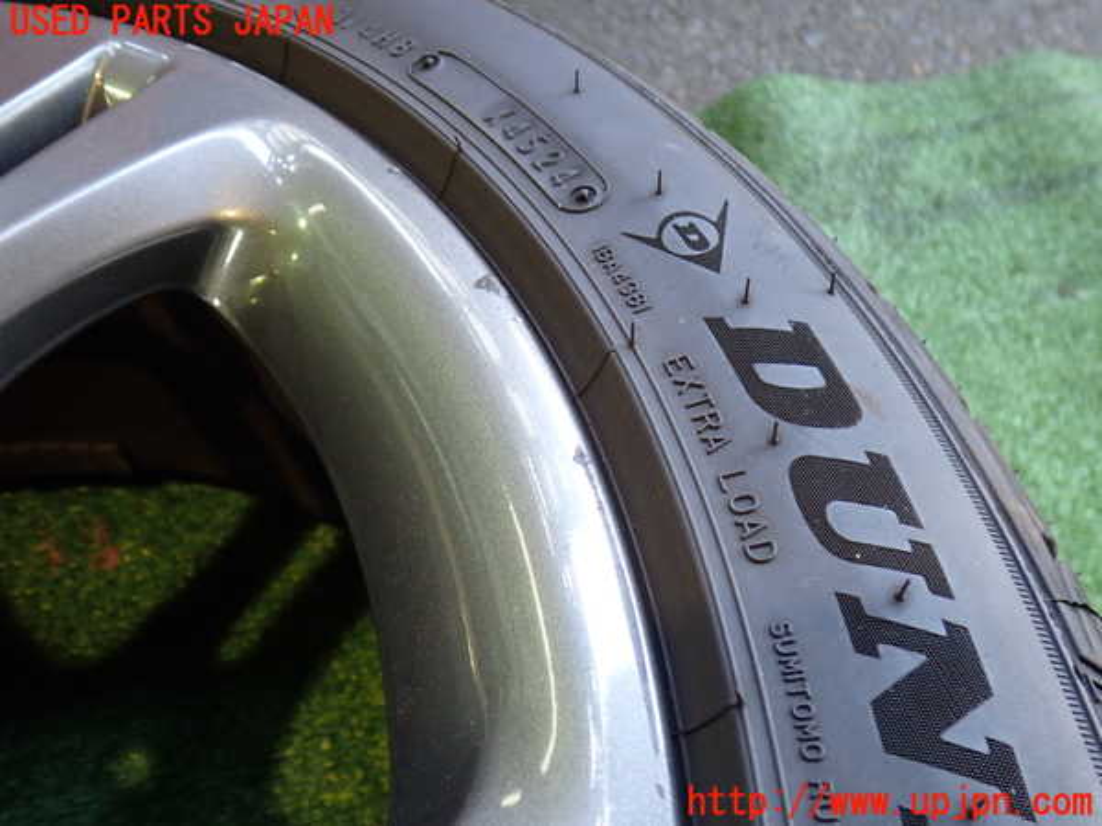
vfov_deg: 46.8
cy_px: 413
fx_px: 955
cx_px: 551
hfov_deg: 60.0
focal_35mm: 30
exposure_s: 1/30
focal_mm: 5.4
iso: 200
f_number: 2.3
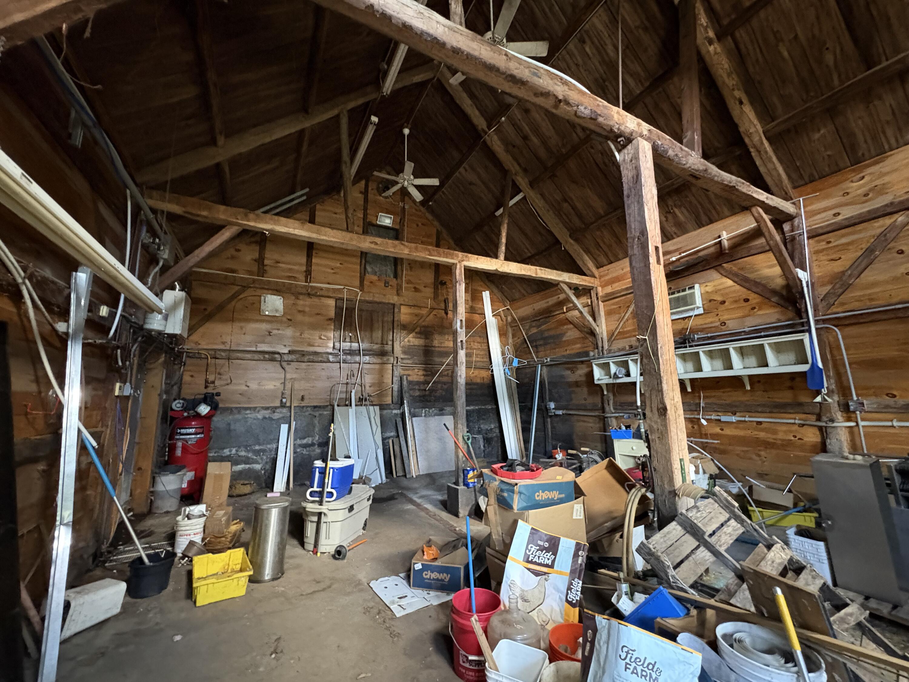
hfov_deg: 102.1
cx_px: 454
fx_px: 368
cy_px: 341
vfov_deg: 85.7
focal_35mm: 14
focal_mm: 2.22
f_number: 2.2
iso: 1250
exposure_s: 1/30
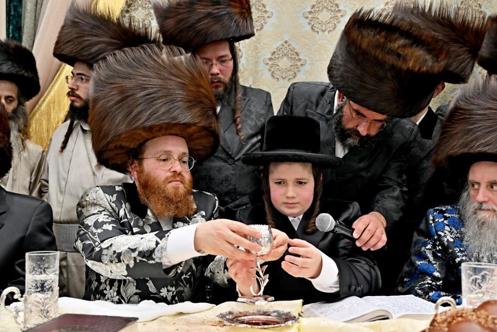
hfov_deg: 51.9
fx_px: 511
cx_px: 248
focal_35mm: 37
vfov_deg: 36.0
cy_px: 166
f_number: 4
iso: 1000
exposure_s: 1/320
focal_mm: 37
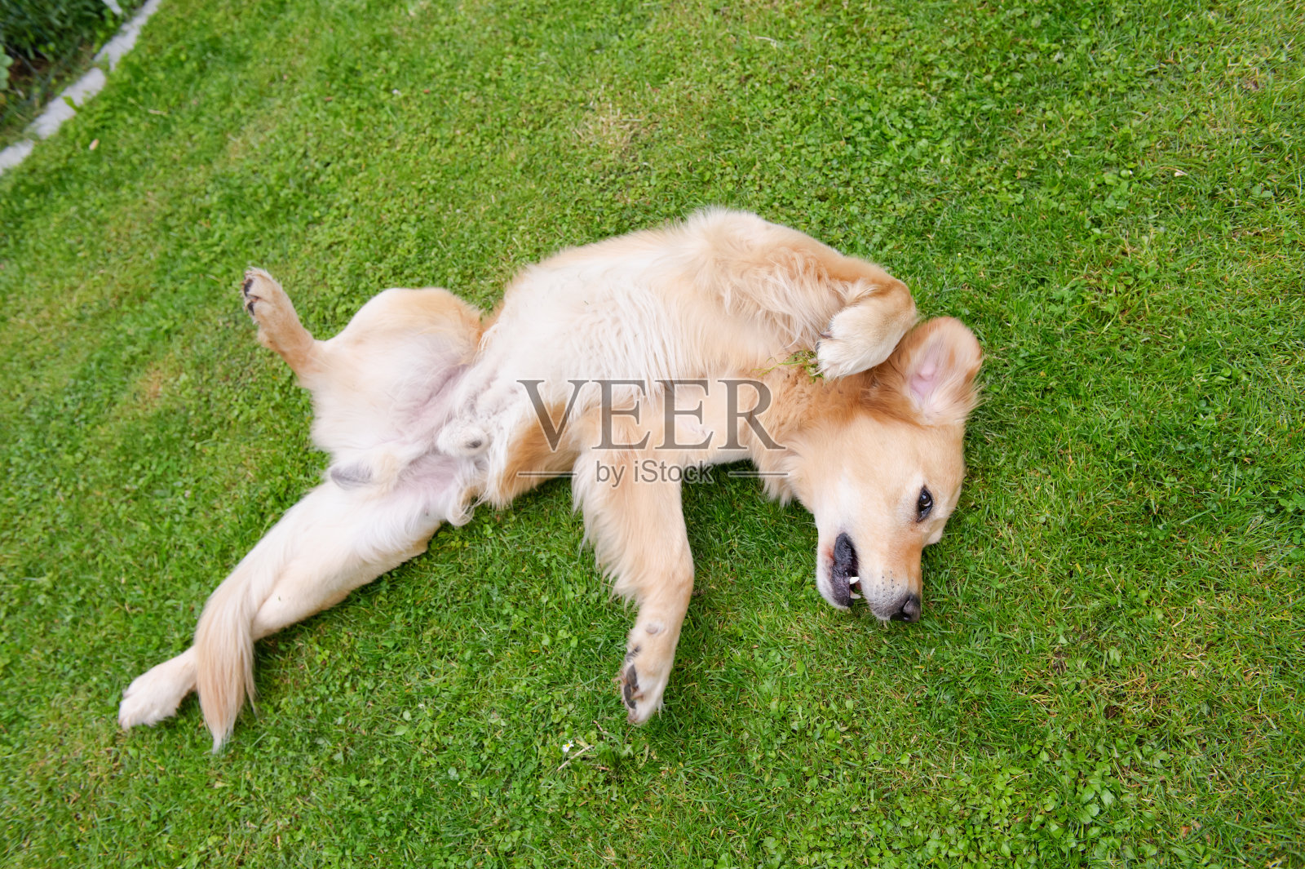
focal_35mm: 34
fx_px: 1232
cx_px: 652
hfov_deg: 55.8
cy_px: 434
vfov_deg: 38.8
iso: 800
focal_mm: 34
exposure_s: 1/800
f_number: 5.6
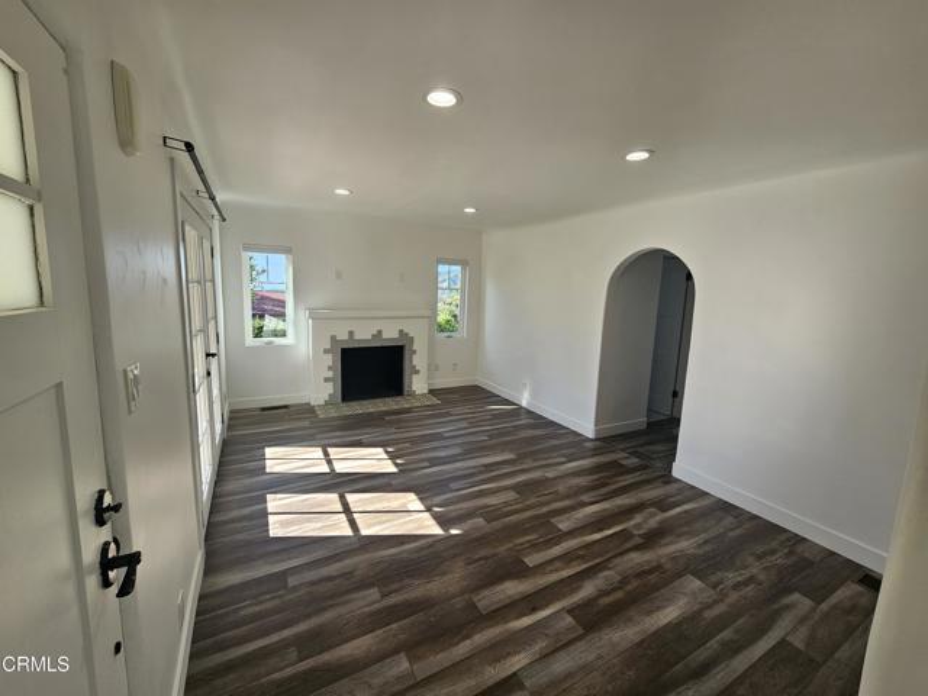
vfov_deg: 89.9
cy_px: 348
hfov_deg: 106.2
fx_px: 349
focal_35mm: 13
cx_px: 464
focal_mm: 2.2
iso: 50
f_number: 2.2
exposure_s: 1/139
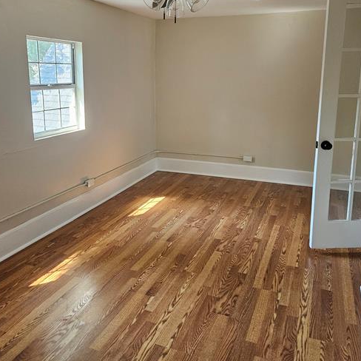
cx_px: 167
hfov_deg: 51.1
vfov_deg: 50.8
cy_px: 148
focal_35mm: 32
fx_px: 378
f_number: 1.8
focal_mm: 5.4
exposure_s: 1/170
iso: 500
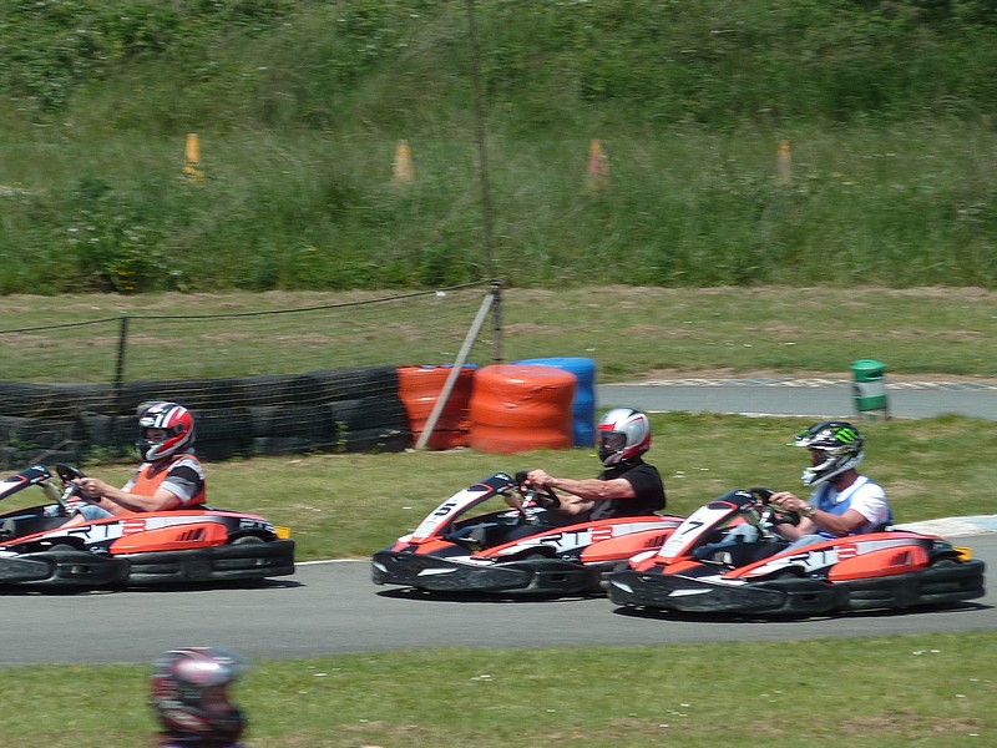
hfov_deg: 4.7
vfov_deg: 3.6
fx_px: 12039
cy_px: 374
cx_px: 498
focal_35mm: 418
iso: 80
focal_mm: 49.2
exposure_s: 1/320
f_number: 4.9
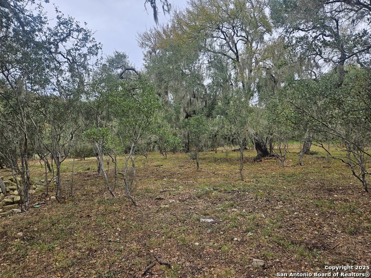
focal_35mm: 23
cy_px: 139
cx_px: 186
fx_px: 247
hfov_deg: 73.9
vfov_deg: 58.9
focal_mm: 5.4
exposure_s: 1/180
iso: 32
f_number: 1.8
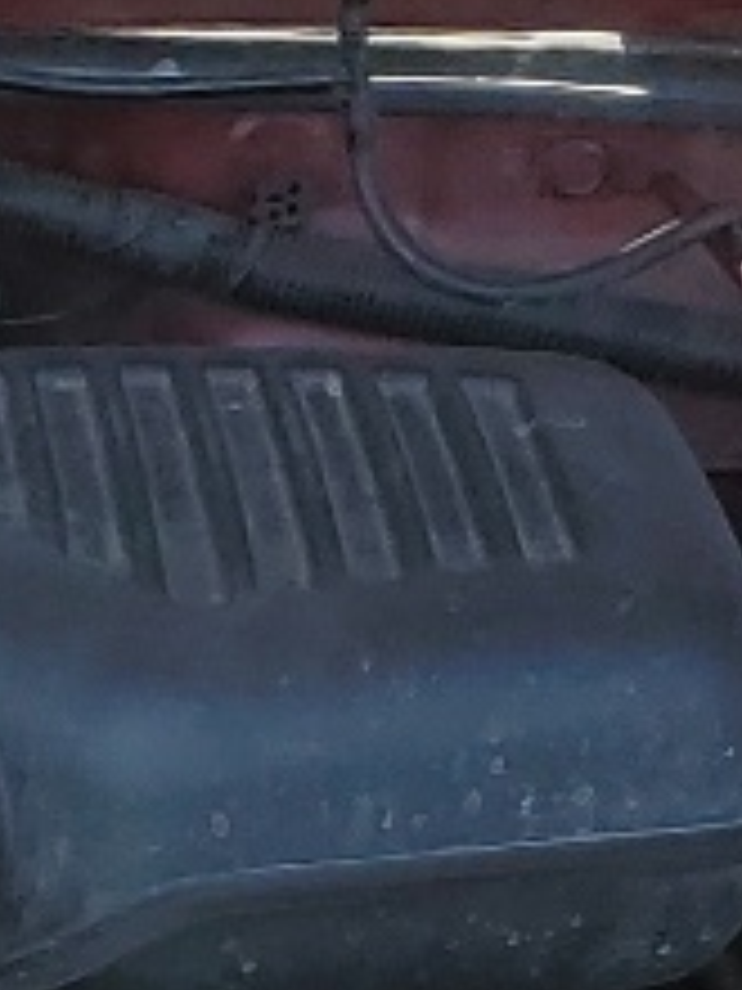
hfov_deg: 7.6
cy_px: 990
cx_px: -670
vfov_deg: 10.4
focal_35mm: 189
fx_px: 5402
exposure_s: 1/1111
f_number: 1.5
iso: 50
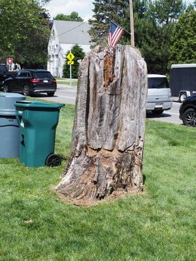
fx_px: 377
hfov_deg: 29.1
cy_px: 130
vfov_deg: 38.2
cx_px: 98
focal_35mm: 50
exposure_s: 1/640
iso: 100
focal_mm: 10.8
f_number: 3.5
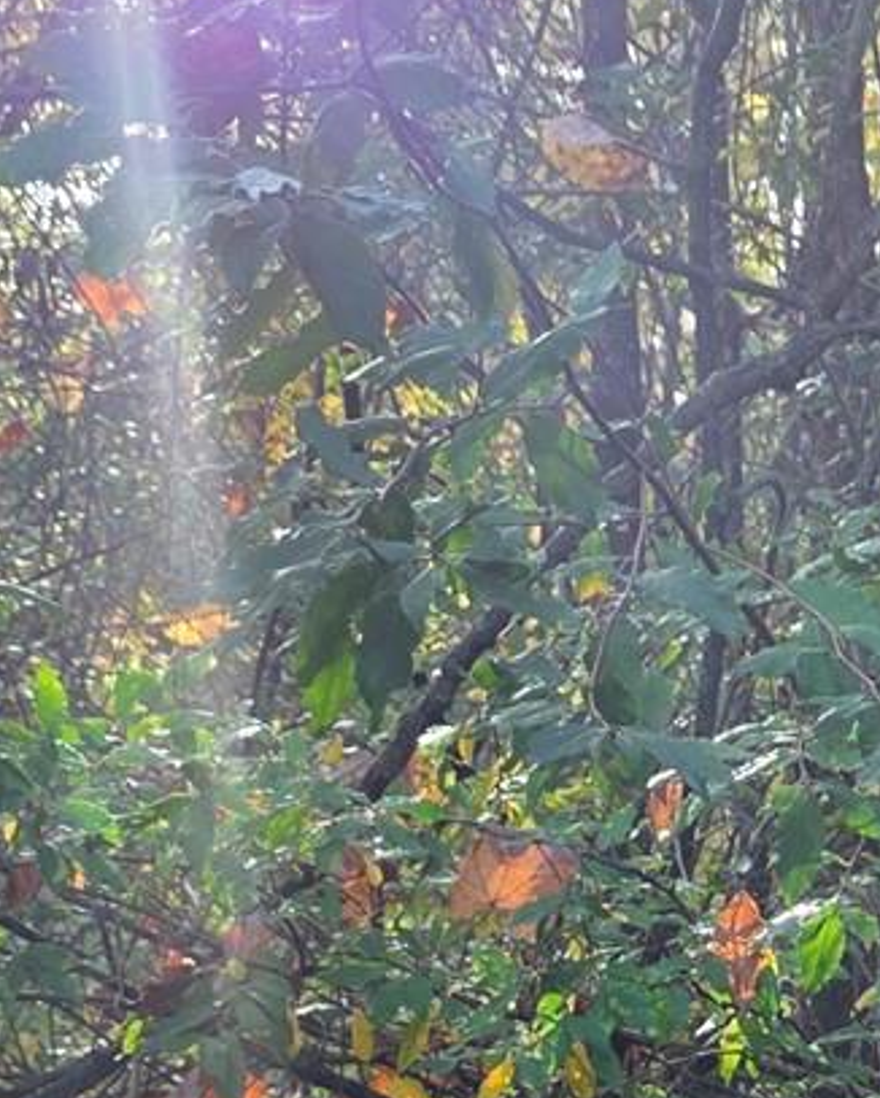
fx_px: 3676
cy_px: 828
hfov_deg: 12.9
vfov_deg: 16.9
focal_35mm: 113
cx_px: 1336
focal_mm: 6.3
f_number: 1.7
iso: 50
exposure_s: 1/180
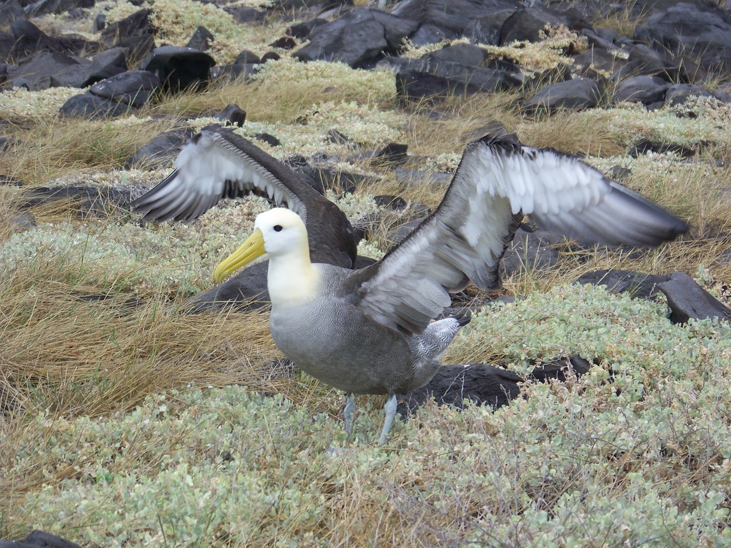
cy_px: 274
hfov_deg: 13.3
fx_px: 3126
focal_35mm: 148
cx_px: 366
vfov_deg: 10.0
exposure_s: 1/250
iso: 64
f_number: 3.2
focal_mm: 24
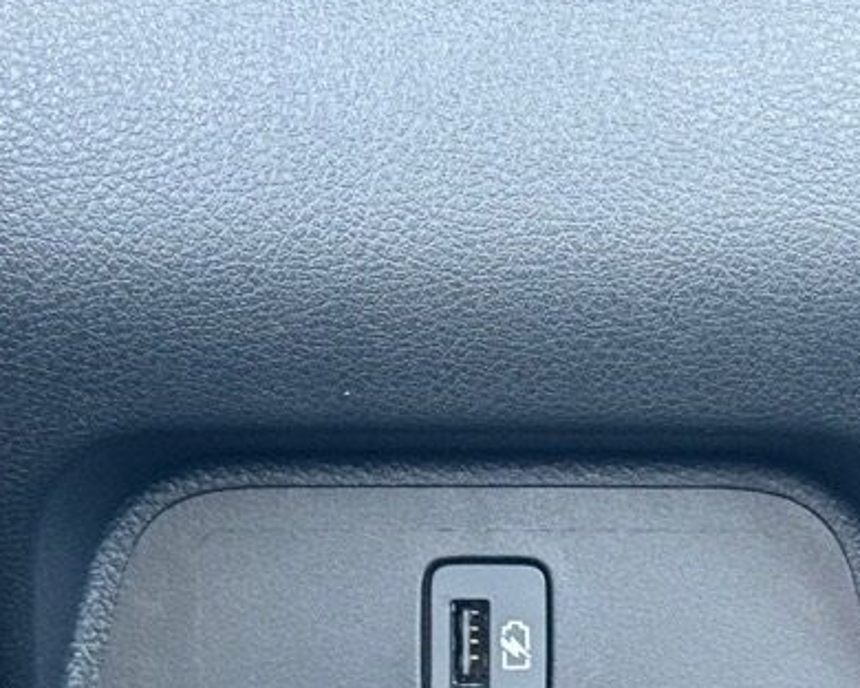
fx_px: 3131
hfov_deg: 15.6
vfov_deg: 12.5
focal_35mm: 123
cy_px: 395
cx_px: 540
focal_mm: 6.76
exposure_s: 1/60
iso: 200
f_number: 1.78
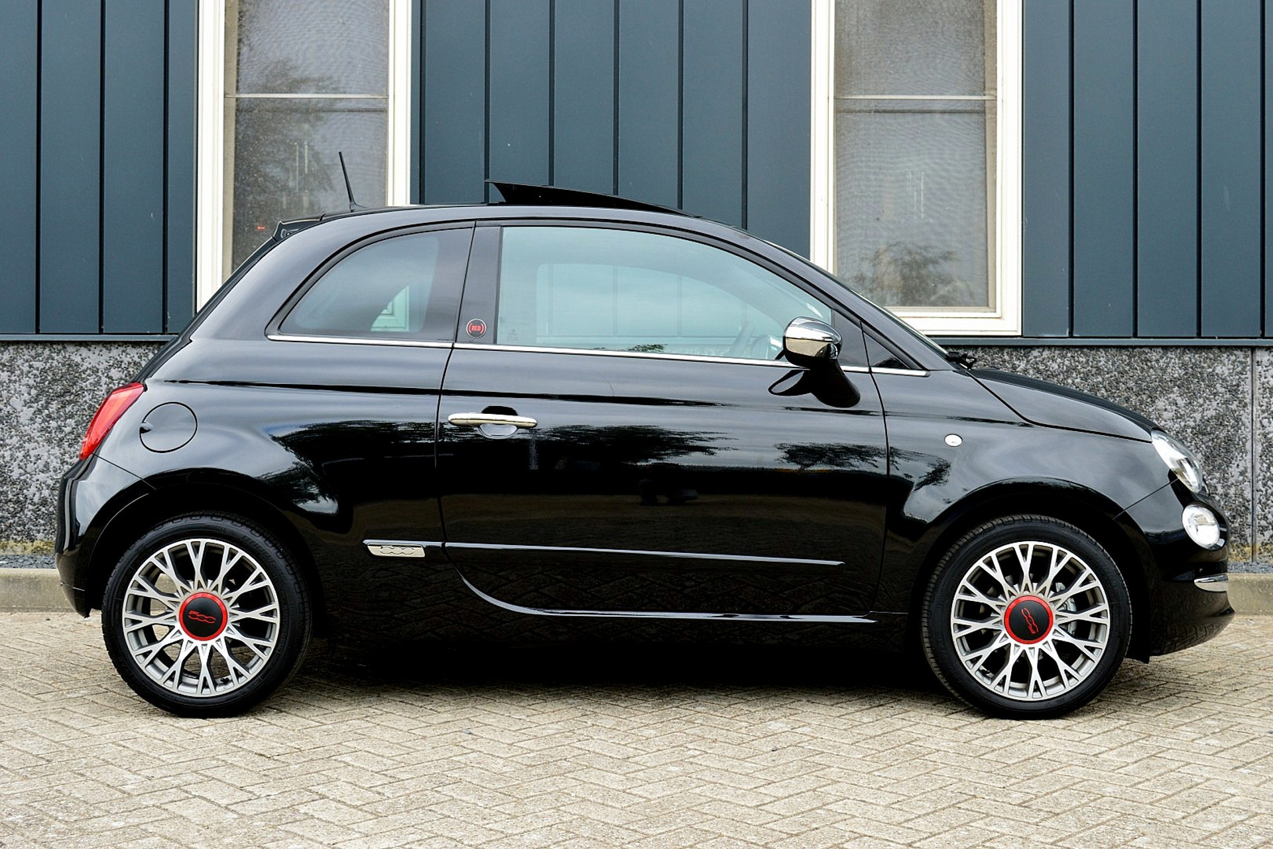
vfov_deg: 29.9
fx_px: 1591
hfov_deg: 43.6
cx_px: 636
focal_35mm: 45
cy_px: 424
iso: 400
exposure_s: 1/100
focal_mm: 30
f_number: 9
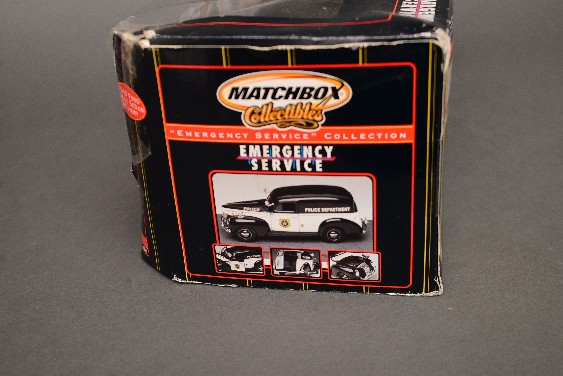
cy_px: 188
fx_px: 782
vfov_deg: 27.0
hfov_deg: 39.6
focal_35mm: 50
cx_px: 282
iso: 3200
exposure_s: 1/125
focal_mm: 50
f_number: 6.3
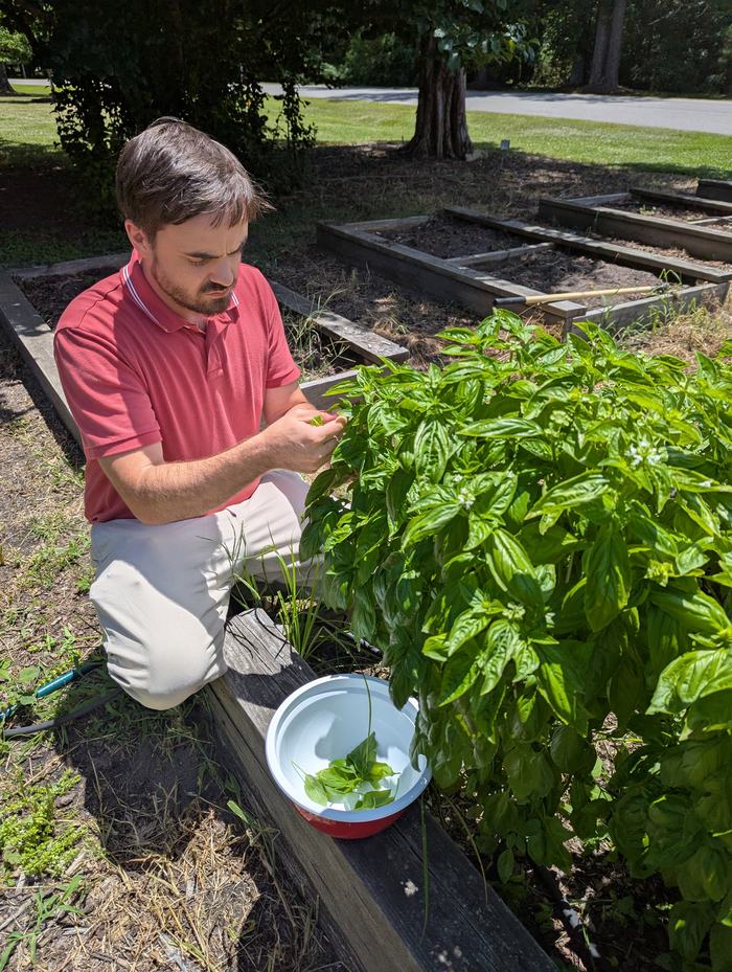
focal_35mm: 24
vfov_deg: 71.5
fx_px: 675
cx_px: 366
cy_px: 486
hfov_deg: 57.0
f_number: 1.85
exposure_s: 1/2833
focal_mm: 6.81
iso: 46
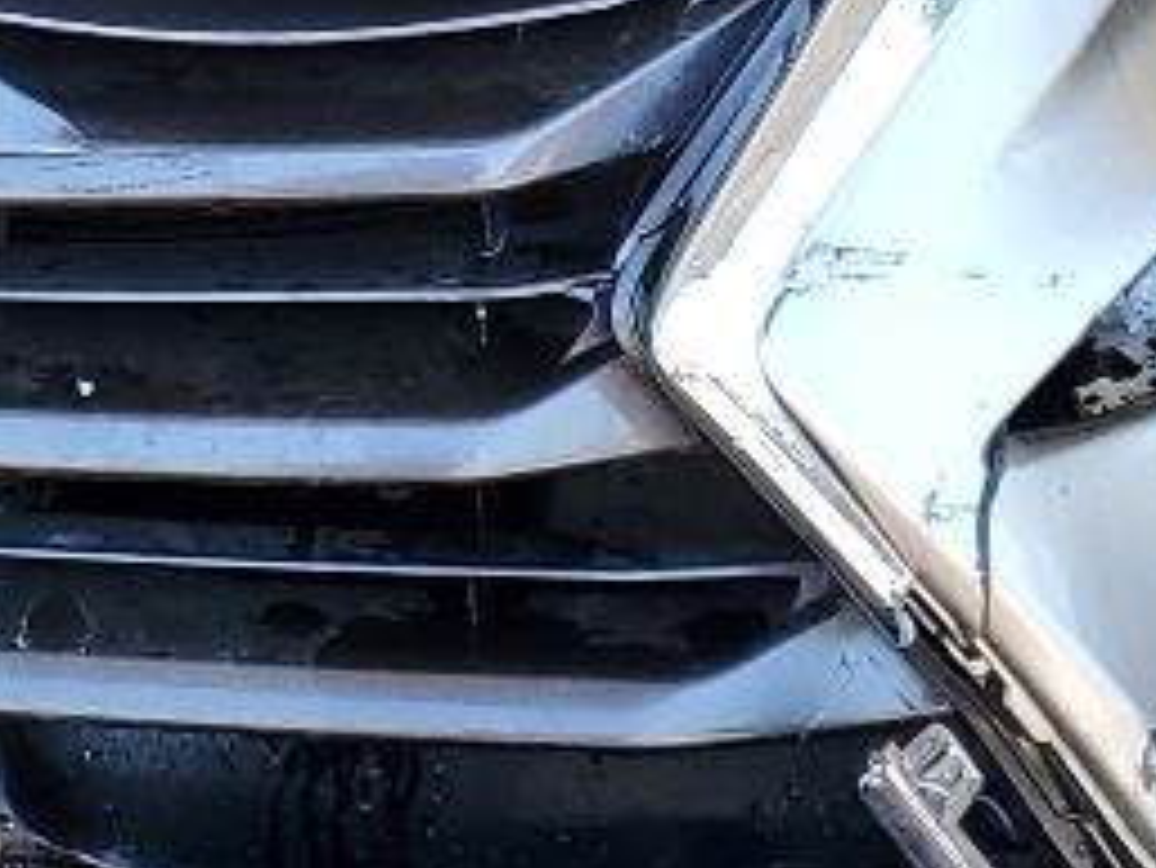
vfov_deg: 9.0
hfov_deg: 11.8
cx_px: -436
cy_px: -238
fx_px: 5413
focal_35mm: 162
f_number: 1.5
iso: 50
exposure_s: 1/312
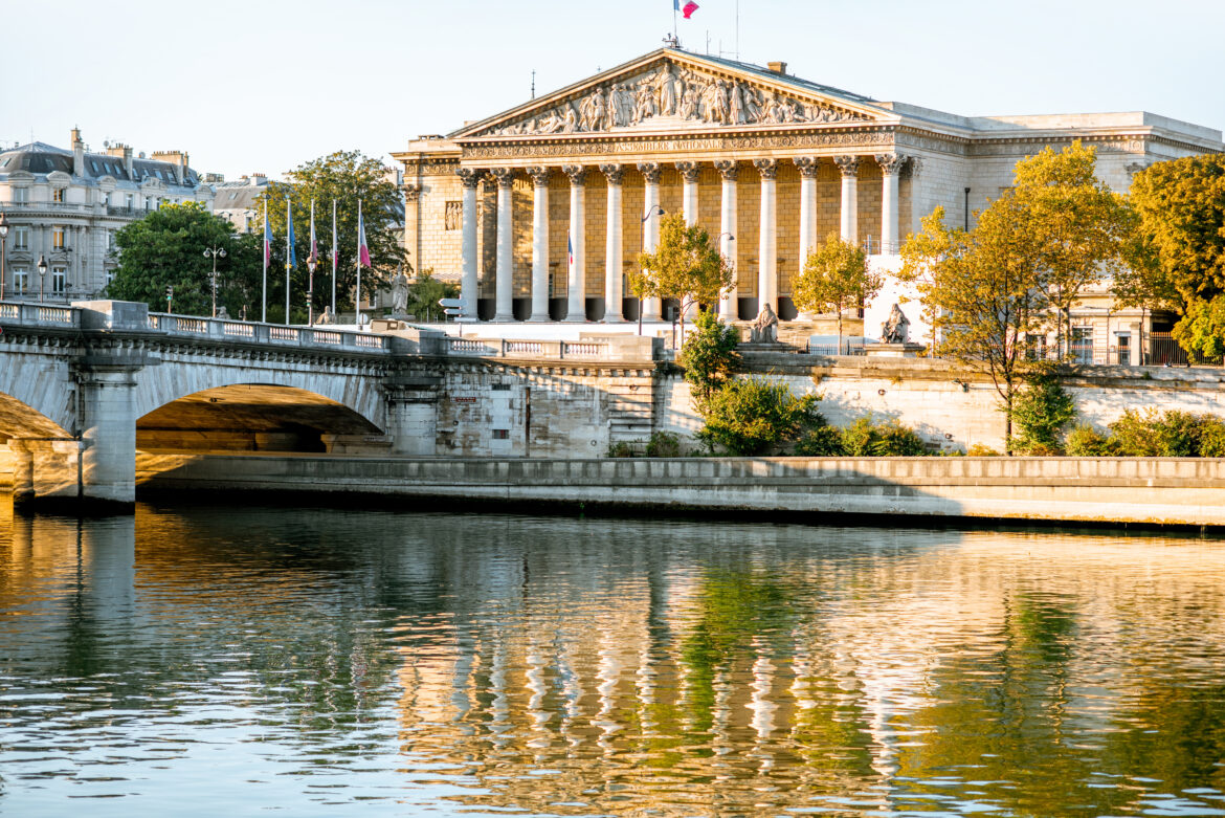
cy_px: 409
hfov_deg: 23.9
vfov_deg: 16.1
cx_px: 612
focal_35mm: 85
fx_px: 2893
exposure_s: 1/1600
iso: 200
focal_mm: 85
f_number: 2.5
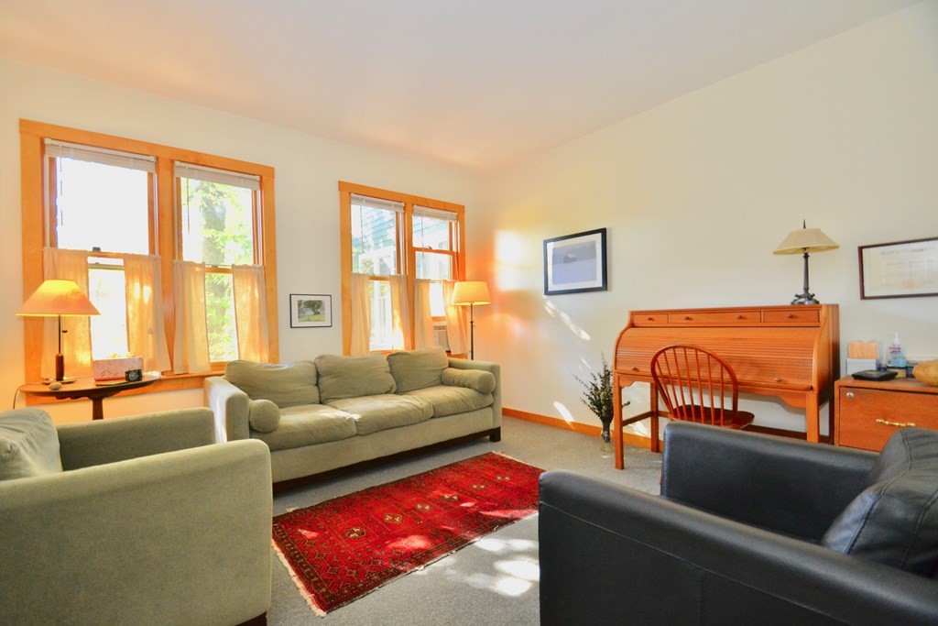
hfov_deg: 100.4
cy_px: 313
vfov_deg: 77.3
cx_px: 469
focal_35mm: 15
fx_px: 391
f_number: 3.5
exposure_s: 1/60
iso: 1000
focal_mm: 10
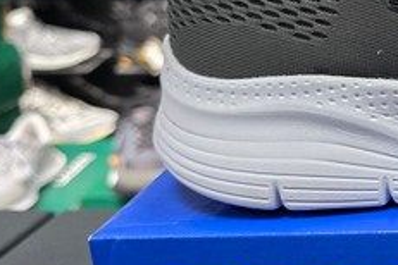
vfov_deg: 16.4
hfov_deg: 21.5
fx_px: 918
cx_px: 553
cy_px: 112
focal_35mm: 83
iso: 250
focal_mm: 6.3
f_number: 1.7
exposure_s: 1/100
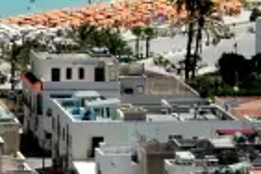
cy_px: -15
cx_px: -17
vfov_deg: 3.5
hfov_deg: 5.2
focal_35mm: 396
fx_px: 2871
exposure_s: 1/90
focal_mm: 62
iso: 200
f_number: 22
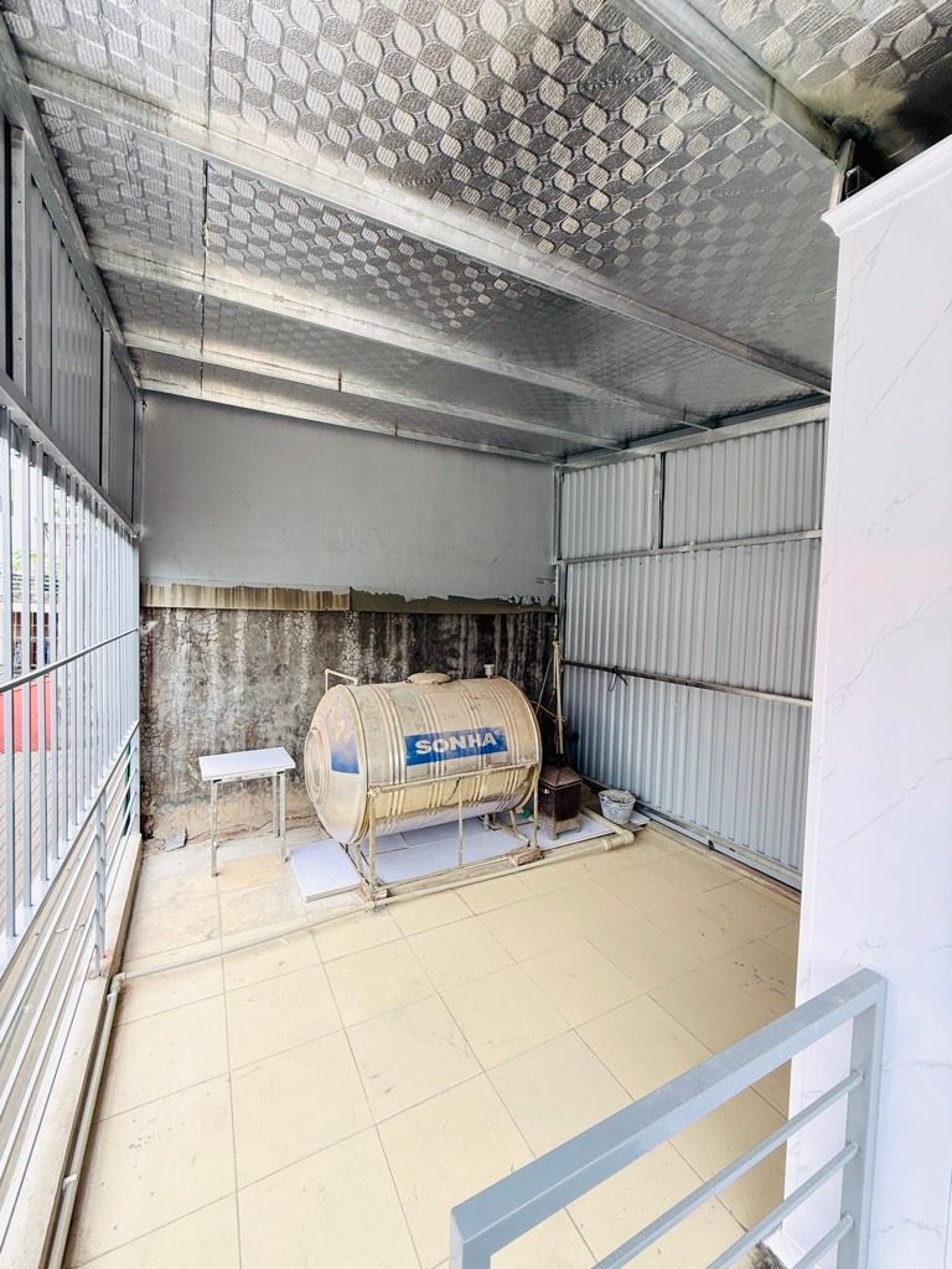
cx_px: 476
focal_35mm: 14
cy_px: 634
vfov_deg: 102.1
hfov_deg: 85.7
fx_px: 513
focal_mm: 2.22
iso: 100
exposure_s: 1/99
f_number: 2.2
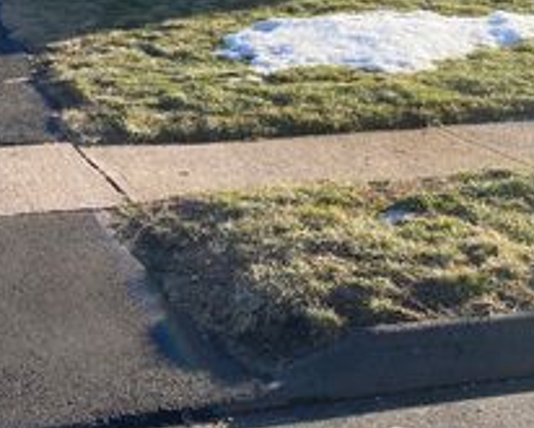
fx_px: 1297
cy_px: 17
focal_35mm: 82
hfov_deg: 23.2
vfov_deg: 18.3
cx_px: 194
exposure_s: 1/1147
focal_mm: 4.25
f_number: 1.8
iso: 32
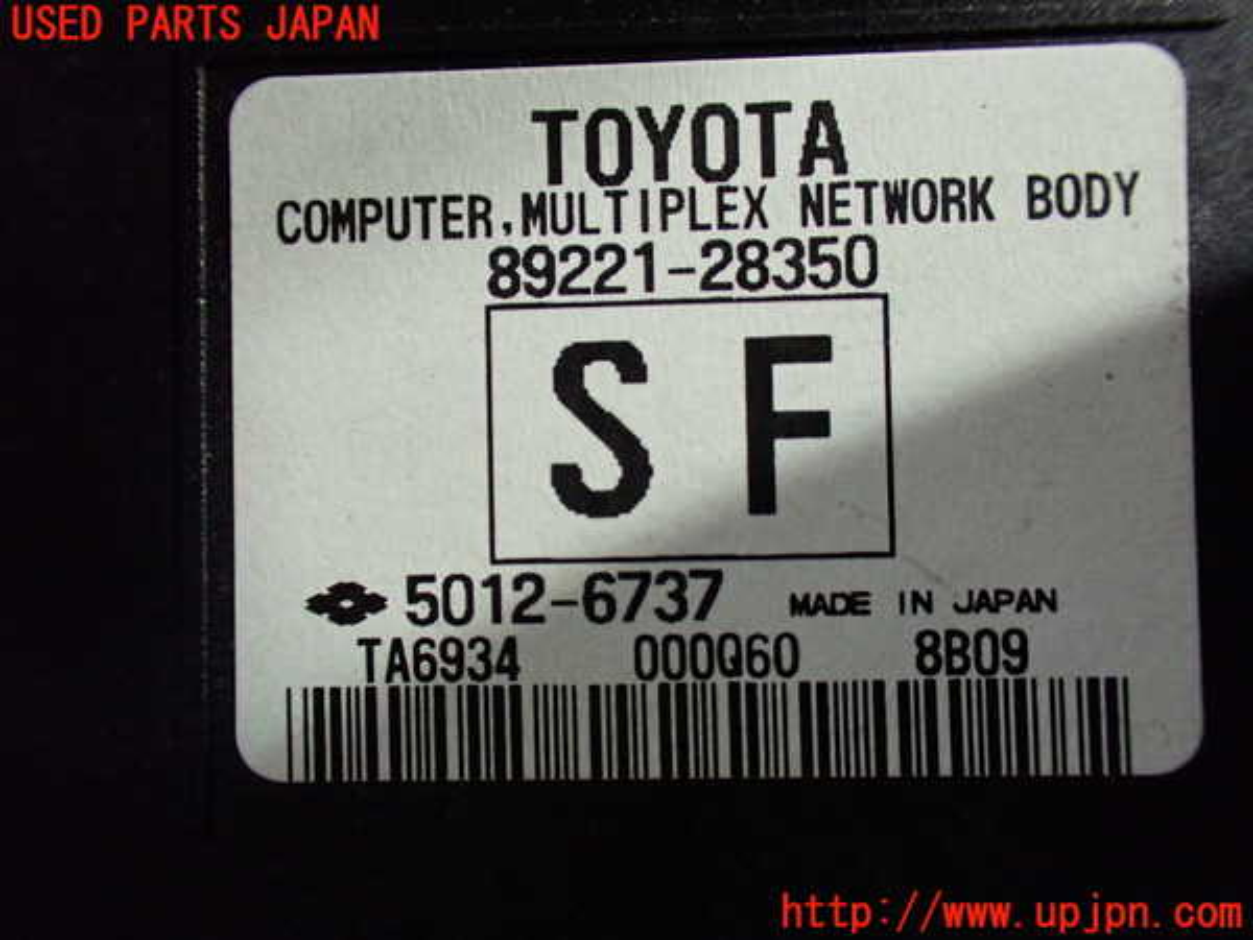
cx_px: 626
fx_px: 1086
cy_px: 470
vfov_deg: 46.8
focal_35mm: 30
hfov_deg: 60.0
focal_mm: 5.4
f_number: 2.3
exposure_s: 1/60
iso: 800
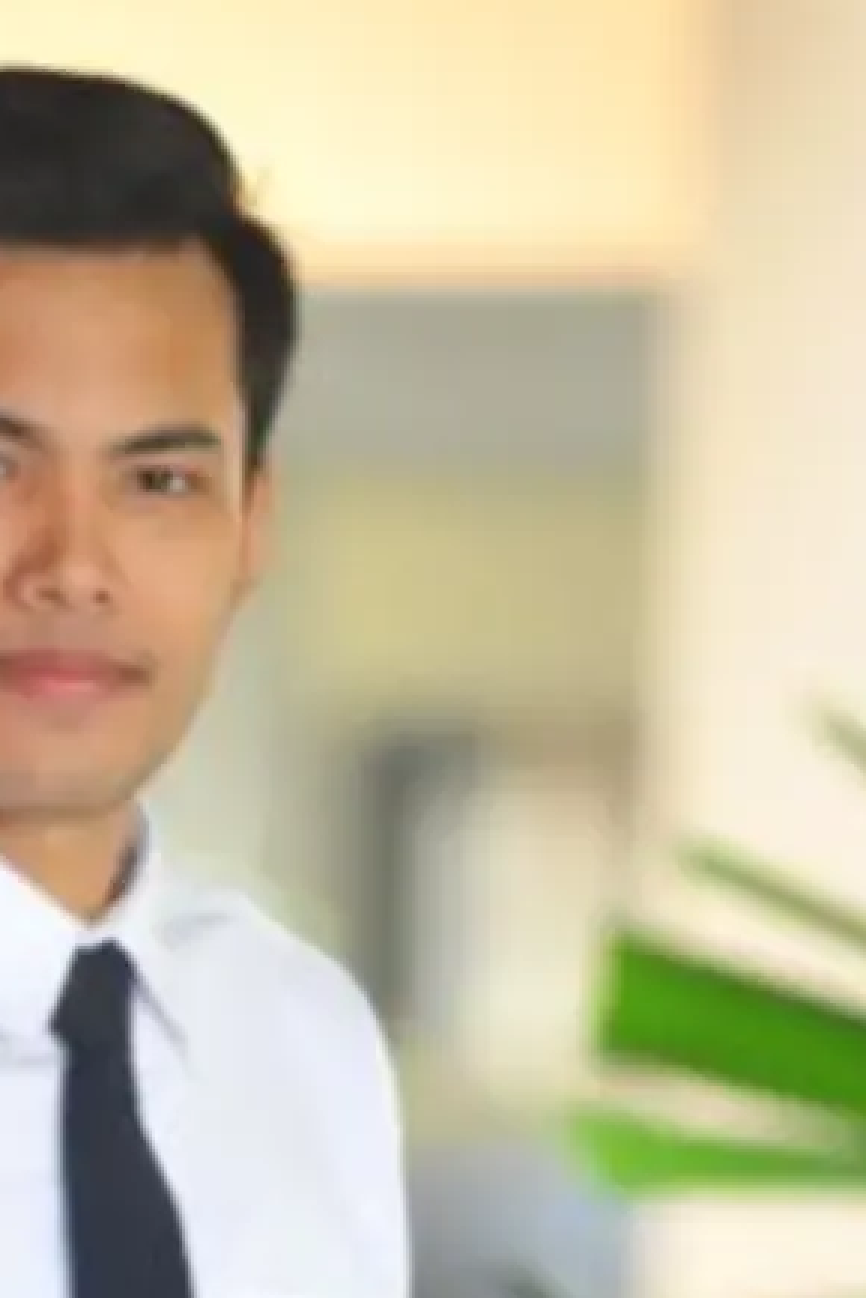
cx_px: -48
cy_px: 1520
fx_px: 19411
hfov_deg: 2.6
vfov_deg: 3.8
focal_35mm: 538
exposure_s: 1/800
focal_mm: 200
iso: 3200
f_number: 3.5
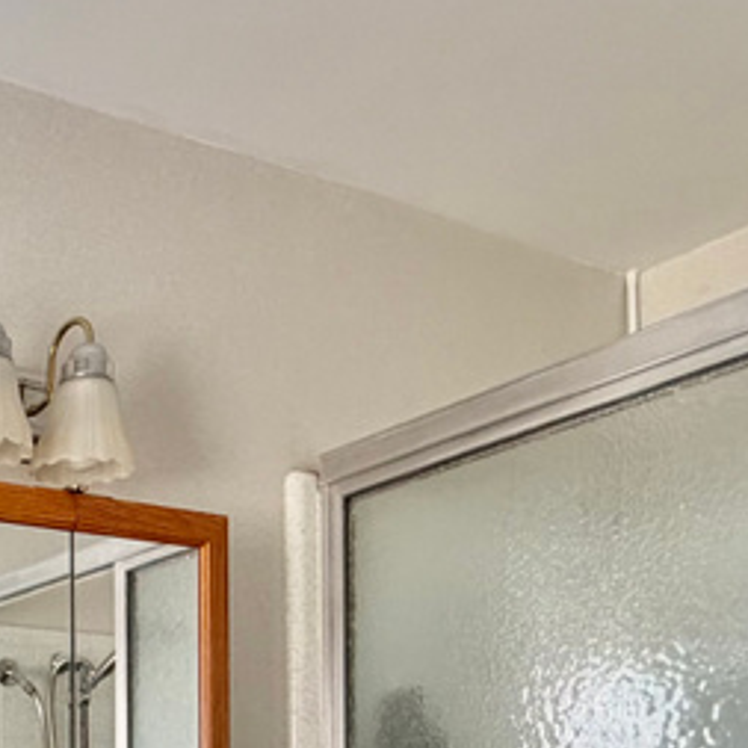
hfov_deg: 27.0
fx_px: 1222
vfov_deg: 28.7
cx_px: -287
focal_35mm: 50
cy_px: 937
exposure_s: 1/120
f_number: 2.2
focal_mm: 2.22
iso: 250
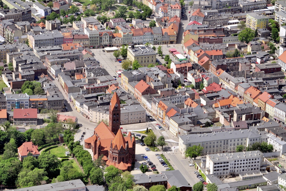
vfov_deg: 13.0
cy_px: 96
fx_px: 834
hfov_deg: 19.5
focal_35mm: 105
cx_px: 143
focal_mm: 70
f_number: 11
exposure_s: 1/640
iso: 320
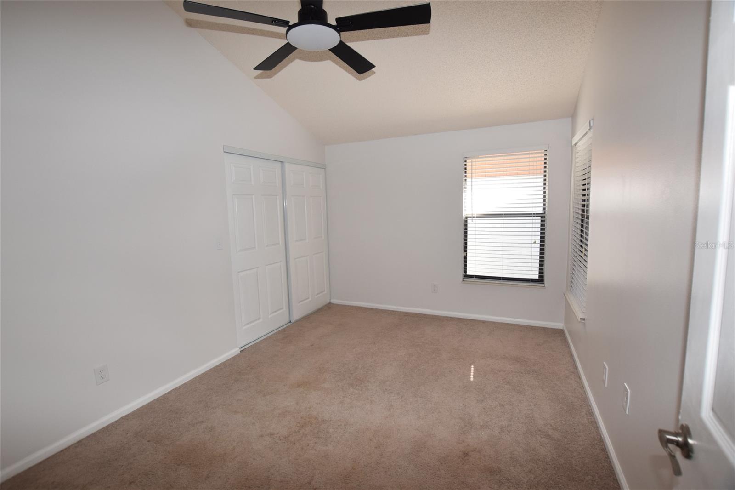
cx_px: 368
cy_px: 245
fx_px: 306
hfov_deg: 100.4
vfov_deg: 77.3
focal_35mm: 15
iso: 640
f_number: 5.6
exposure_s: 1/125
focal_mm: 10
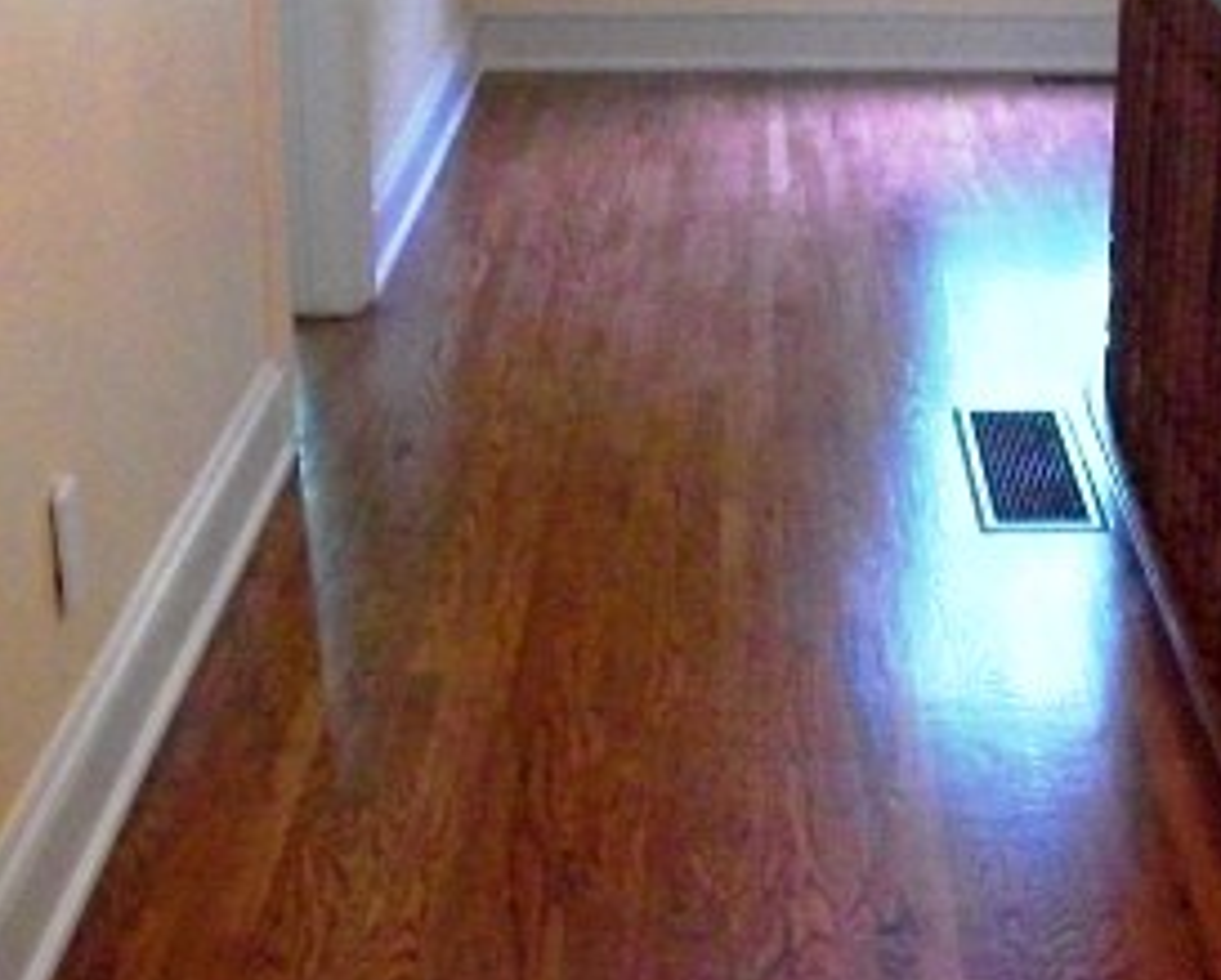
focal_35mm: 80
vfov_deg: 19.2
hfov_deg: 23.6
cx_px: 926
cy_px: 497
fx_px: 2894
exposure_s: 1/40
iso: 800
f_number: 3.1
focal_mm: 6.3
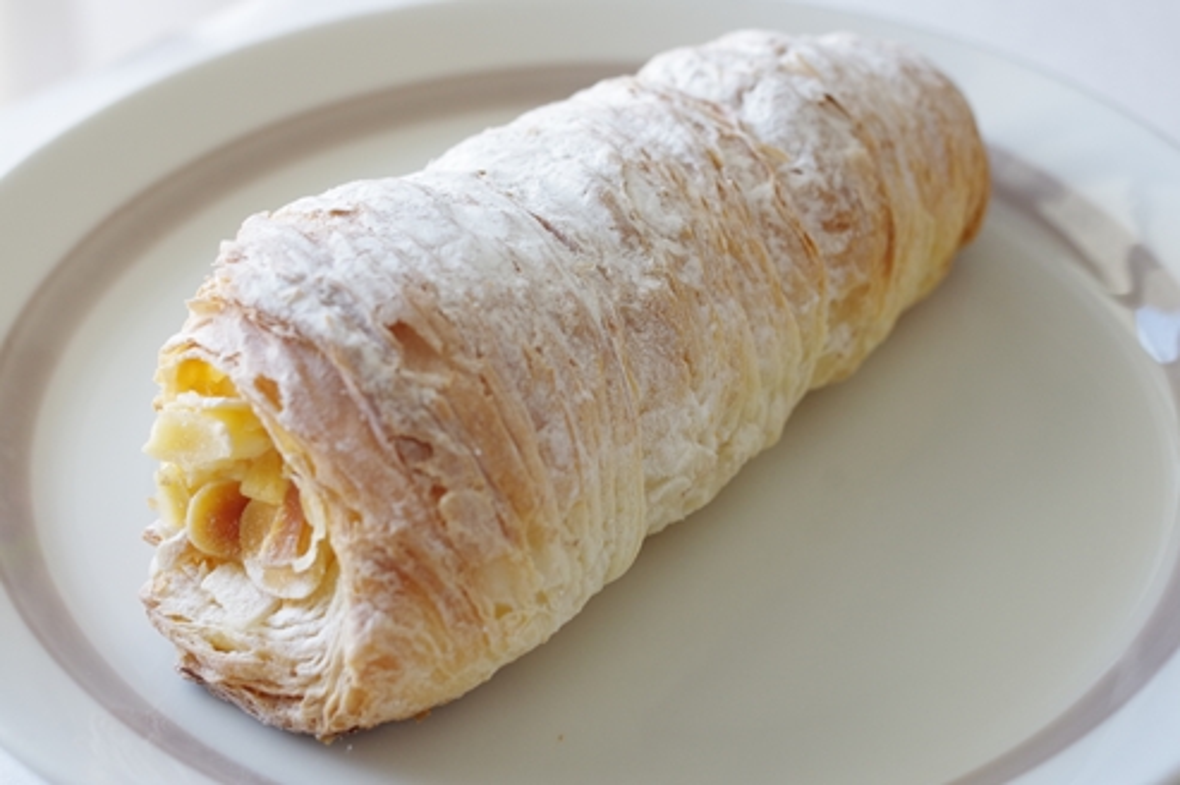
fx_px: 1703
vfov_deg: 26.0
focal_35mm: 52
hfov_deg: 38.2
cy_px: 392
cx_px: 590
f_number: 6.3
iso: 800
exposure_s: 1/50
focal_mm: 35
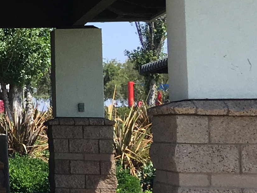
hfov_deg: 11.8
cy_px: 33
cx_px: -314
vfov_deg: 10.3
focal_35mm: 143
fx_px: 1061
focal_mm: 4.15
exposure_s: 1/1026
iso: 25
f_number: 2.2
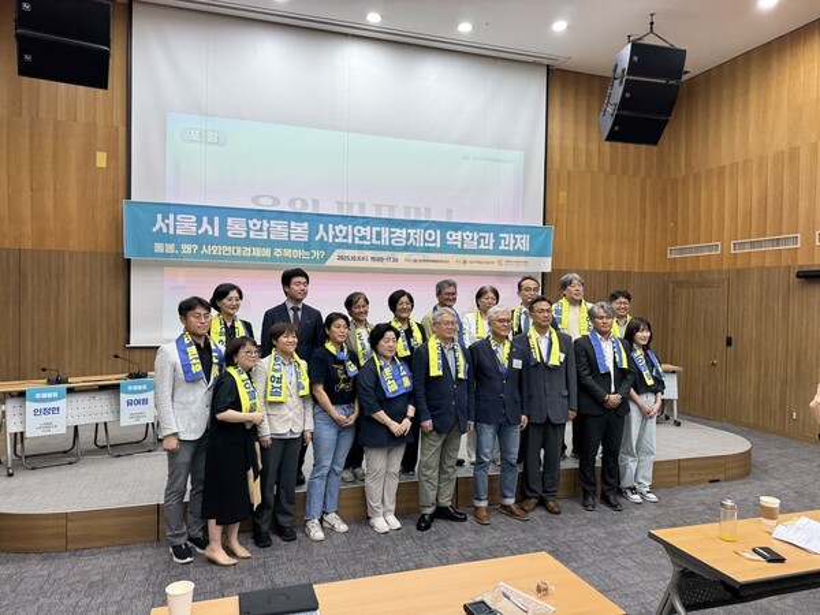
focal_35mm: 24
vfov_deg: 56.8
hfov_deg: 71.6
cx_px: 410
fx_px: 569
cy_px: 308
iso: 64
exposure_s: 1/120
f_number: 1.78
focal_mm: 6.76
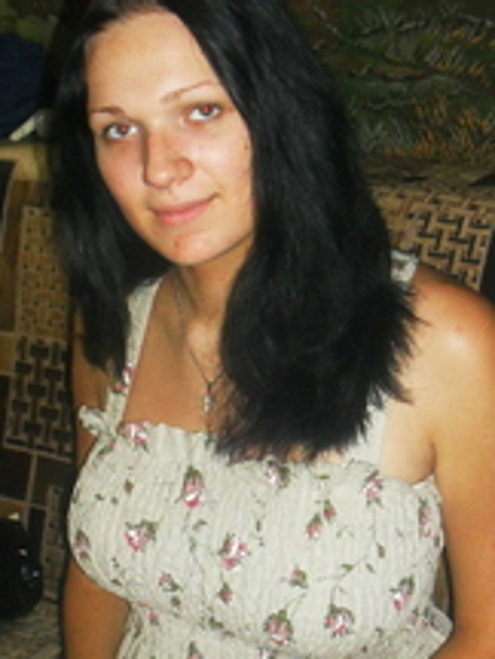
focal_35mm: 73
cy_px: 549
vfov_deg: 26.1
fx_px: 1392
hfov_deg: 20.0
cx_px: 134
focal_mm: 6.3
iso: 200
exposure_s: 1/45
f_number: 3.2
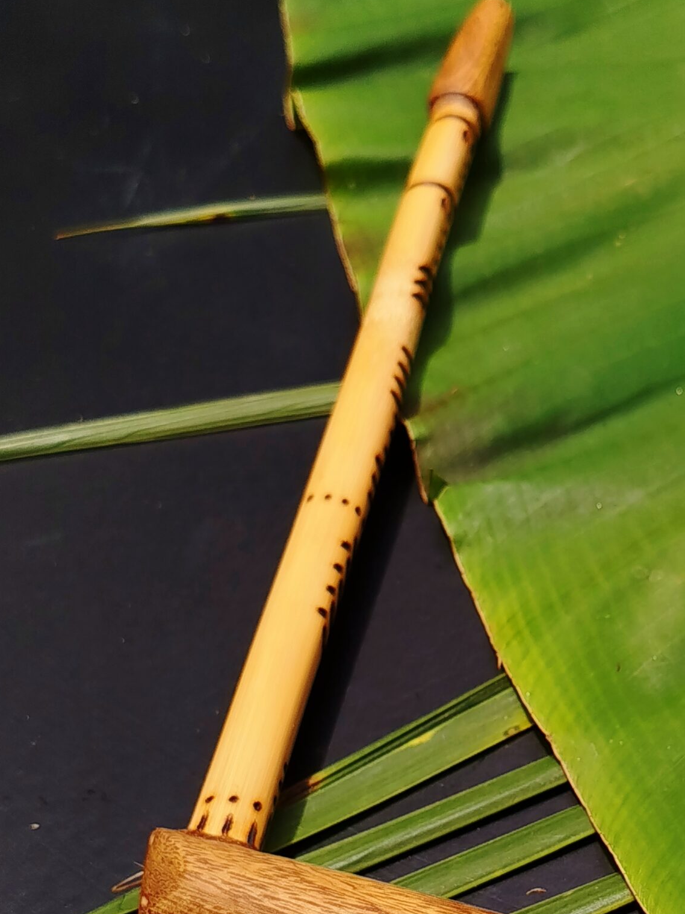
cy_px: 591
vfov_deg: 24.0
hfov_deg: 18.0
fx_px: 2137
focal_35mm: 81
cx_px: 565
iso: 50
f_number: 1.7
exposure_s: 1/1616
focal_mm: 5.31
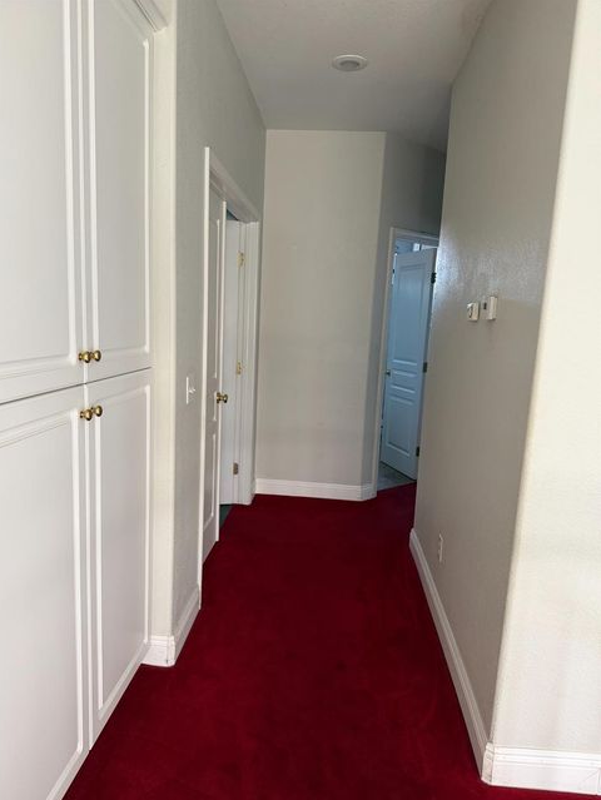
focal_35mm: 25
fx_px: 578
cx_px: 289
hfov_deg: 54.9
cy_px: 416
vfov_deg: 69.3
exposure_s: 1/72
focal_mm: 6.76
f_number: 1.78
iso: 200
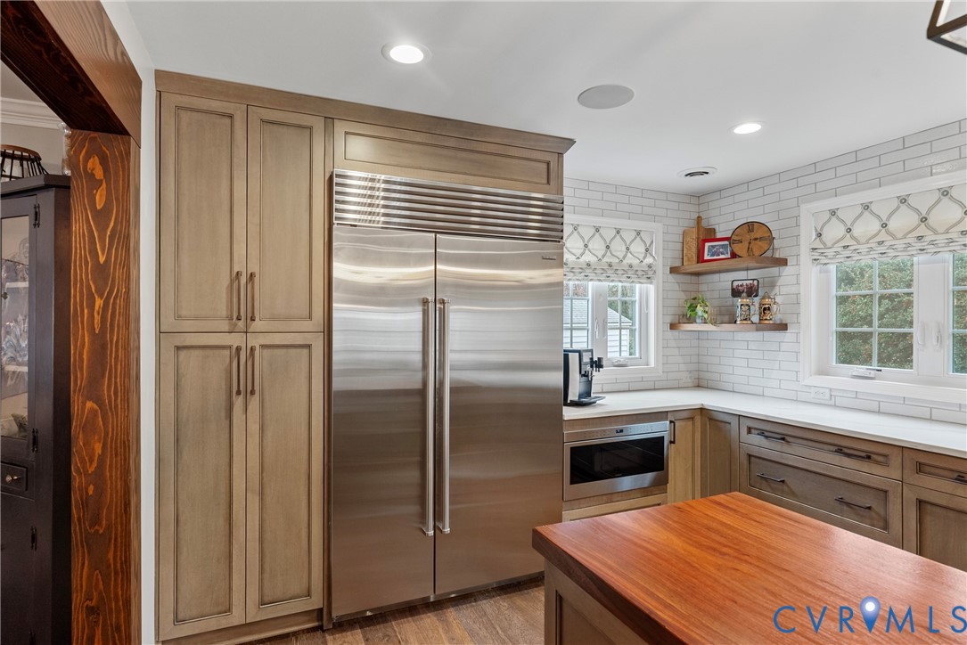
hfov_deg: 86.9
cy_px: 322
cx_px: 484
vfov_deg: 64.6
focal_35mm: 19
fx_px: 510
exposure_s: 1/2.5
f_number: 8
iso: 800
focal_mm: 19
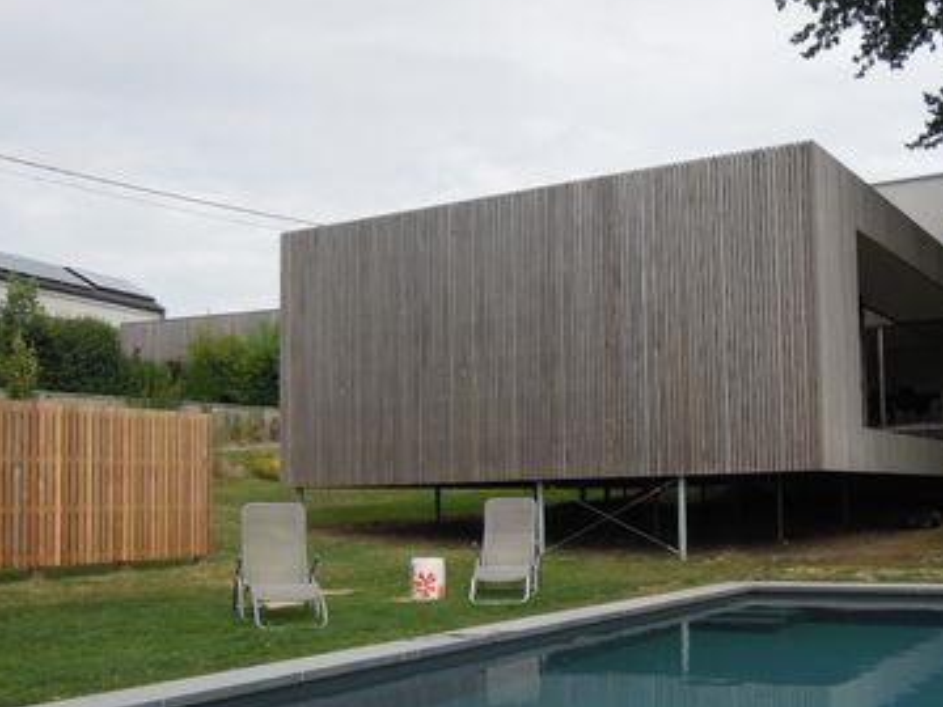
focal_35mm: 40
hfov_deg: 45.6
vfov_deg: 35.8
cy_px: 422
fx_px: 1090
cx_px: 678
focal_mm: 4.3
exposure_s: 1/1600
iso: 160
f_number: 3.5
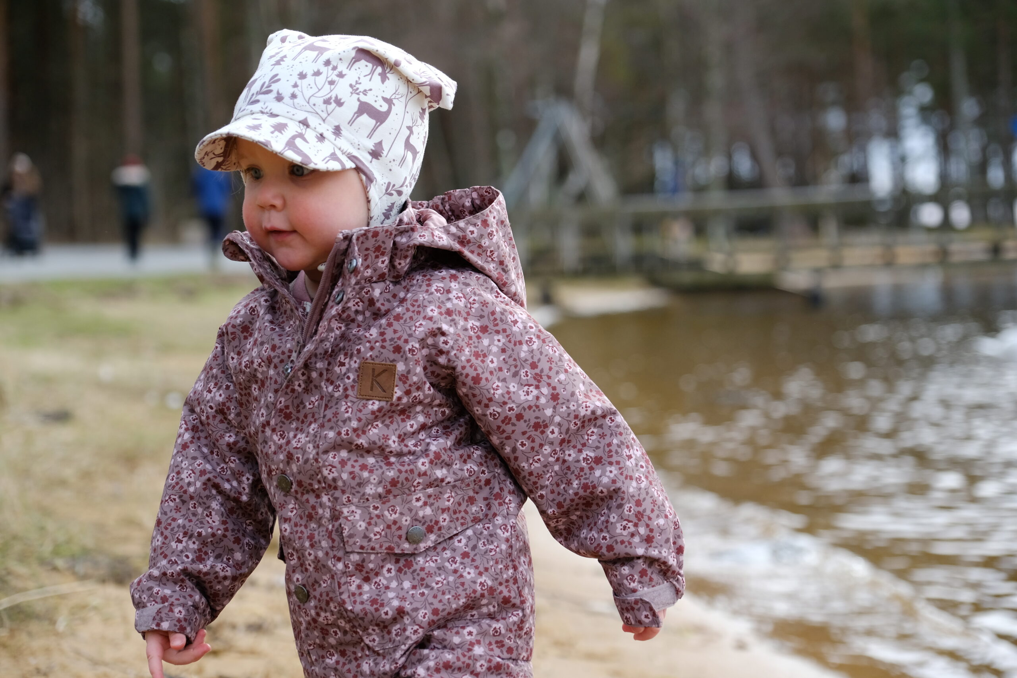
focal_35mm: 83
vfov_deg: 16.5
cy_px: 339
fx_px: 2345
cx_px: 508
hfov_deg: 24.5
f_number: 2.8
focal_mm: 55
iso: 640
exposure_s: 1/2000
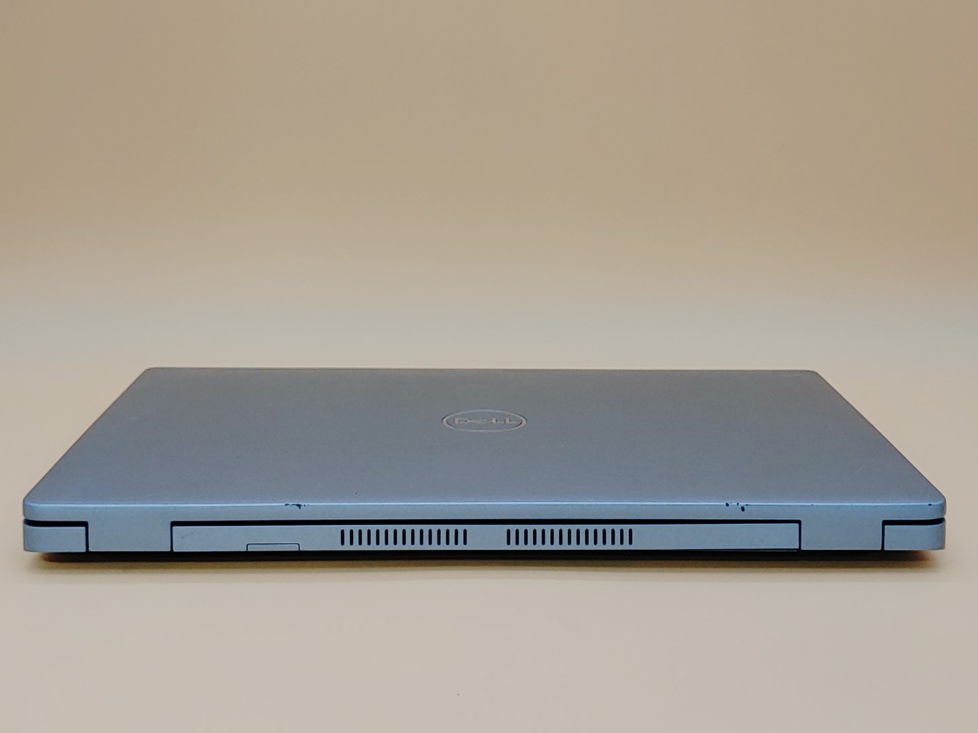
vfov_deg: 29.7
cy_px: 366
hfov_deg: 38.9
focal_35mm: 49
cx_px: 489
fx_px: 1384
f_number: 1.8
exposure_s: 1/72
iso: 50
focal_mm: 4.36
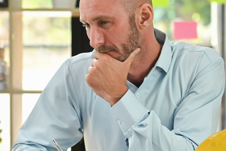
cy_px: 72
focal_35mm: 127
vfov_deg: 10.8
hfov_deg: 16.1
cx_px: 68
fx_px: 797
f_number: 2.2
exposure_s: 1/640
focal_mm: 50
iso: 500
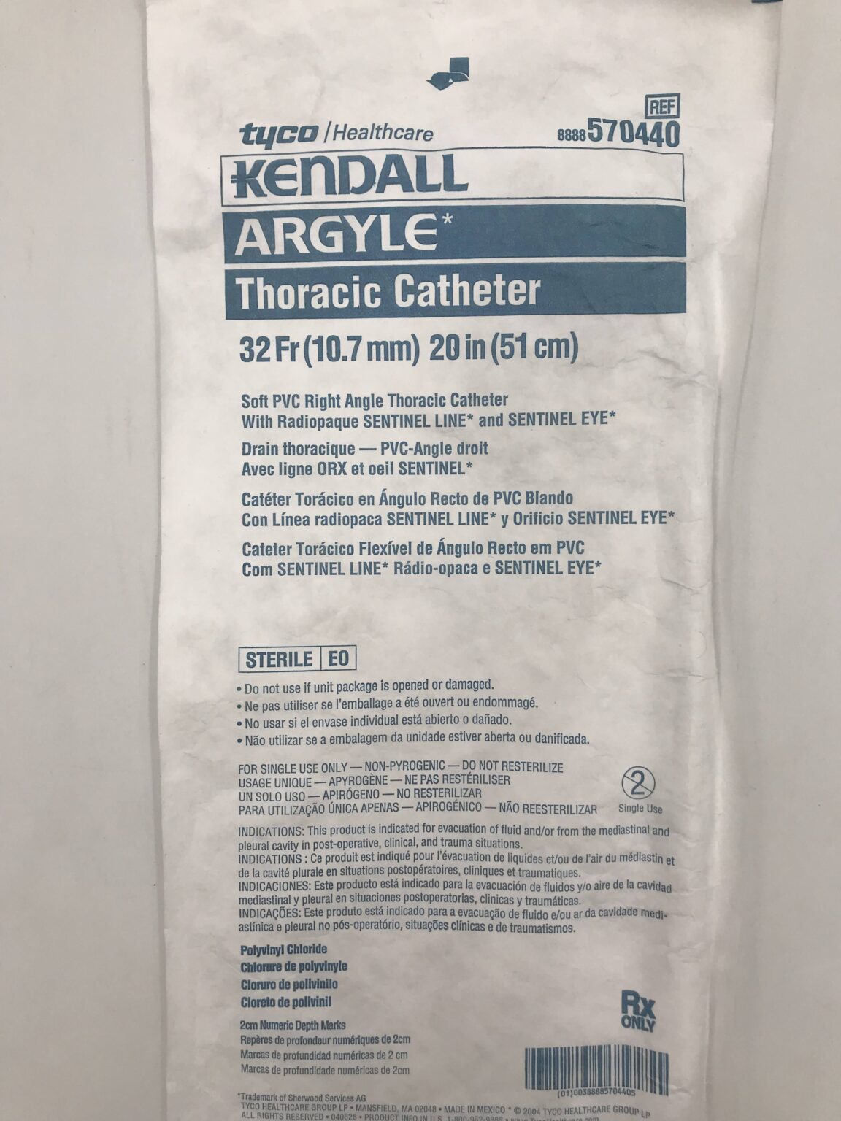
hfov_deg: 49.7
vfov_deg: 63.4
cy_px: 560
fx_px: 907
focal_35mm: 28
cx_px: 420
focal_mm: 3.99
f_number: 1.8
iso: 20
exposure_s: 1/249
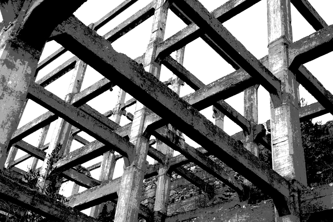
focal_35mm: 48
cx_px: 166
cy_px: 111
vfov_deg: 28.1
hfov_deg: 41.1
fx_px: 444
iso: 125
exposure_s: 1/80
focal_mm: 32
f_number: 6.3
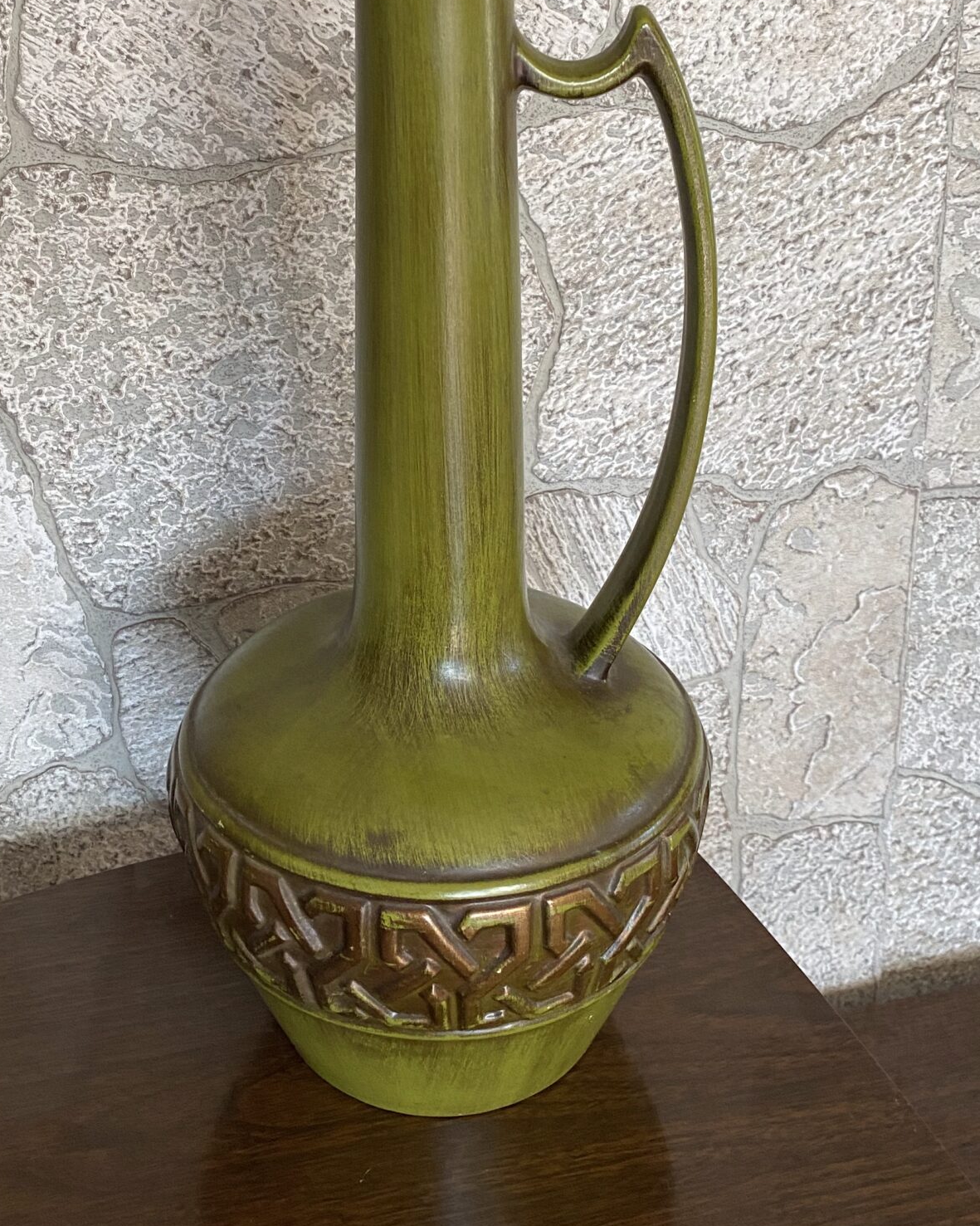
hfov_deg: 34.1
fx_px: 1596
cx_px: 441
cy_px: 439
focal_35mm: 44
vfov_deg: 41.6
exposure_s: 1/60
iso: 125
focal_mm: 4.25
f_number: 1.8
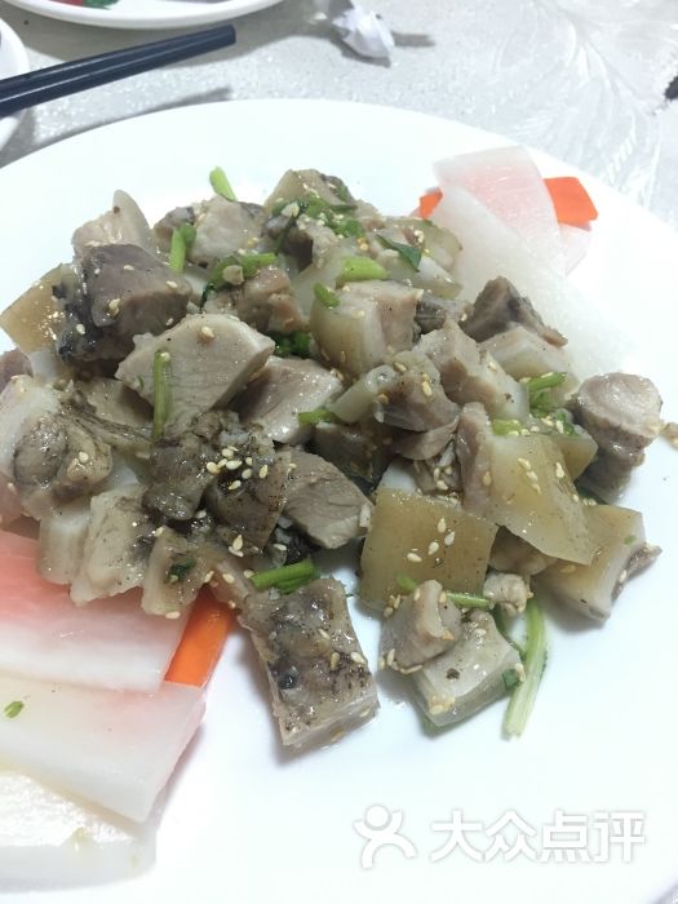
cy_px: 452
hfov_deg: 48.2
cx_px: 339
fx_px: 757
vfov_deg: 61.7
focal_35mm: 29
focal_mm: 4.15
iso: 200
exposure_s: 1/33
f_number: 2.2
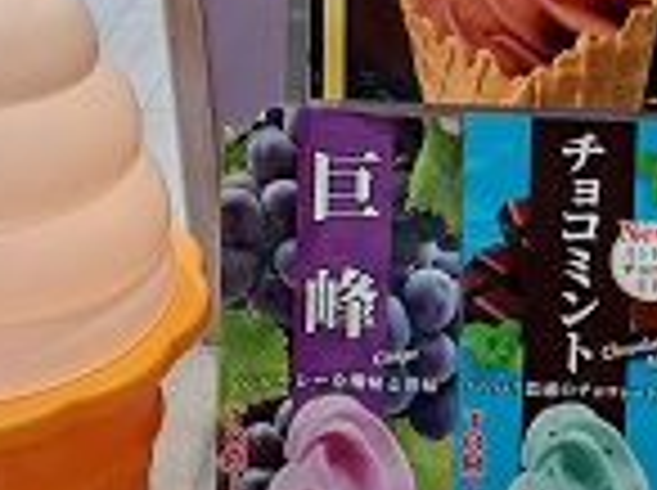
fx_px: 1402
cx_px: 580
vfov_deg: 19.6
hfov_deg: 25.6
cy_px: 99
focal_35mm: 74
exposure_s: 1/50
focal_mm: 3.58
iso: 50
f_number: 1.9
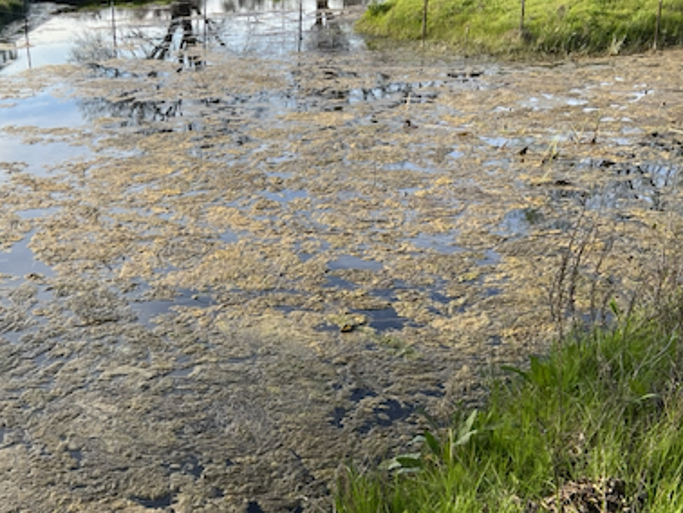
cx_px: 157
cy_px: 307
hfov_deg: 41.4
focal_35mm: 44
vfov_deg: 32.8
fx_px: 869
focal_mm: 5.7
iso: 50
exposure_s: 1/827
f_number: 1.5
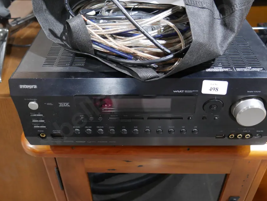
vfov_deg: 41.7
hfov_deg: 53.9
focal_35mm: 34
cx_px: 130
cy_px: 82
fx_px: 262
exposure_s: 1/60
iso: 1250
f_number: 3.5
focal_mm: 14
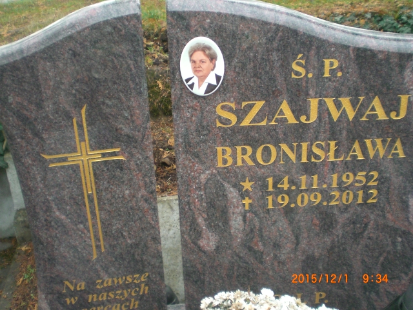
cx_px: 206
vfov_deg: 37.7
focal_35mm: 38
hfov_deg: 49.0
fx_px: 453
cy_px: 155
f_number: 3.1
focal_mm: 6.3
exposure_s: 1/100
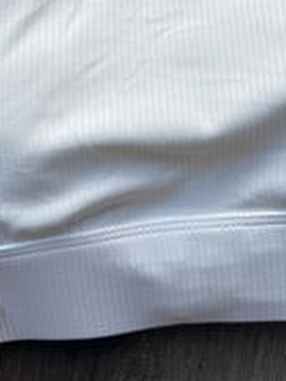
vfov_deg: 26.3
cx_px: 152
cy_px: -20
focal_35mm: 69
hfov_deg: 21.3
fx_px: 759
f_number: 1.78
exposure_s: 1/459
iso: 80
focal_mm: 6.76
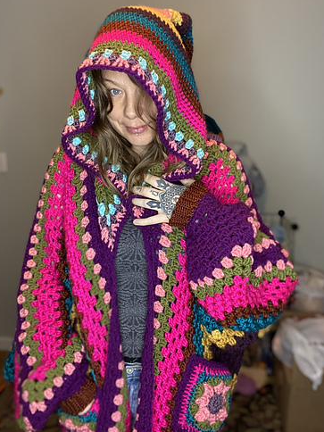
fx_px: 387
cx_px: 161
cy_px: 213
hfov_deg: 45.4
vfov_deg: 58.3
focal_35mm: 31
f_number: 2.2
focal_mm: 2.71
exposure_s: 1/60
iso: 125
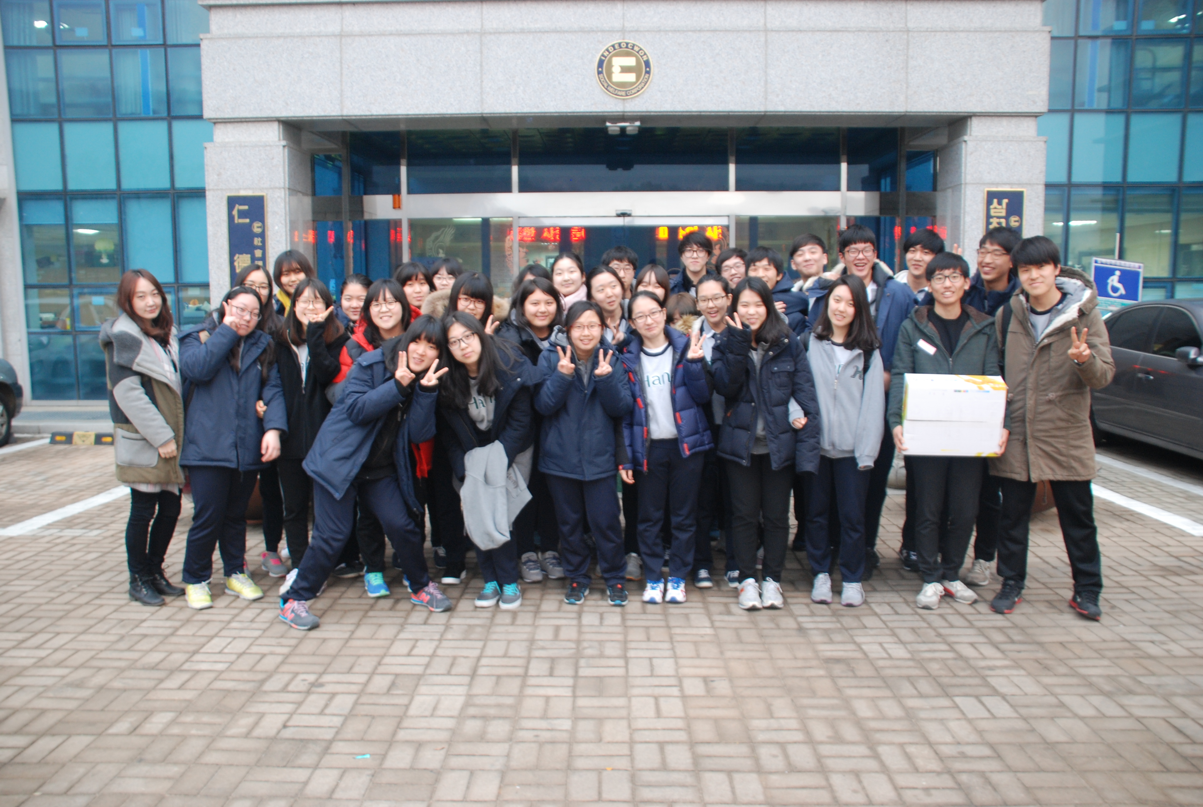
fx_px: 1005
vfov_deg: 43.8
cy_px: 404
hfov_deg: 61.8
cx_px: 602
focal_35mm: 30
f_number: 3.8
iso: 400
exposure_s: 1/15
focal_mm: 20
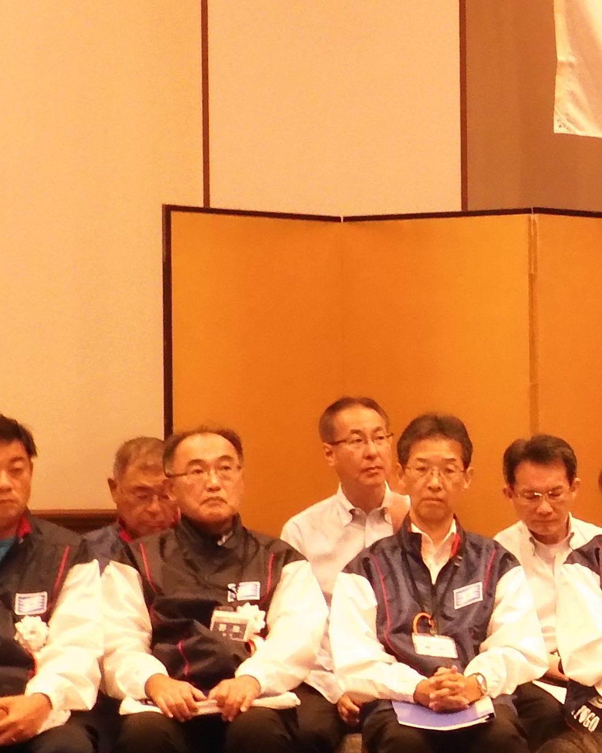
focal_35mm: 196
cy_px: 496
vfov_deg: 9.8
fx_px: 4366
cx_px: 1296
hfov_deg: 7.5
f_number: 4.5
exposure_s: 1/15
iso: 400
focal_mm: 10.2
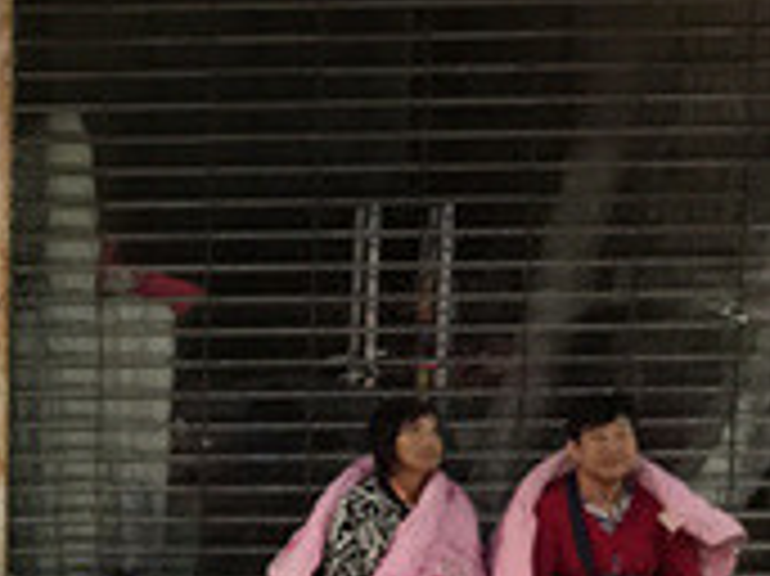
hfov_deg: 20.2
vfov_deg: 17.1
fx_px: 1889
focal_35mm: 85
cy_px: 538
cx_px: -347
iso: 100
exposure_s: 1/4
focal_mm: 4.15
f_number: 2.2
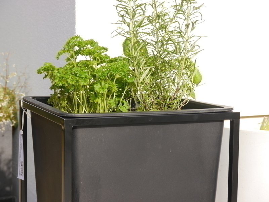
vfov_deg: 17.6
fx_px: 653
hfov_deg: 23.3
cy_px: 101
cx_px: 134
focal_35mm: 84
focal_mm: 42
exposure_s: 1/200
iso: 160
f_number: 7.1
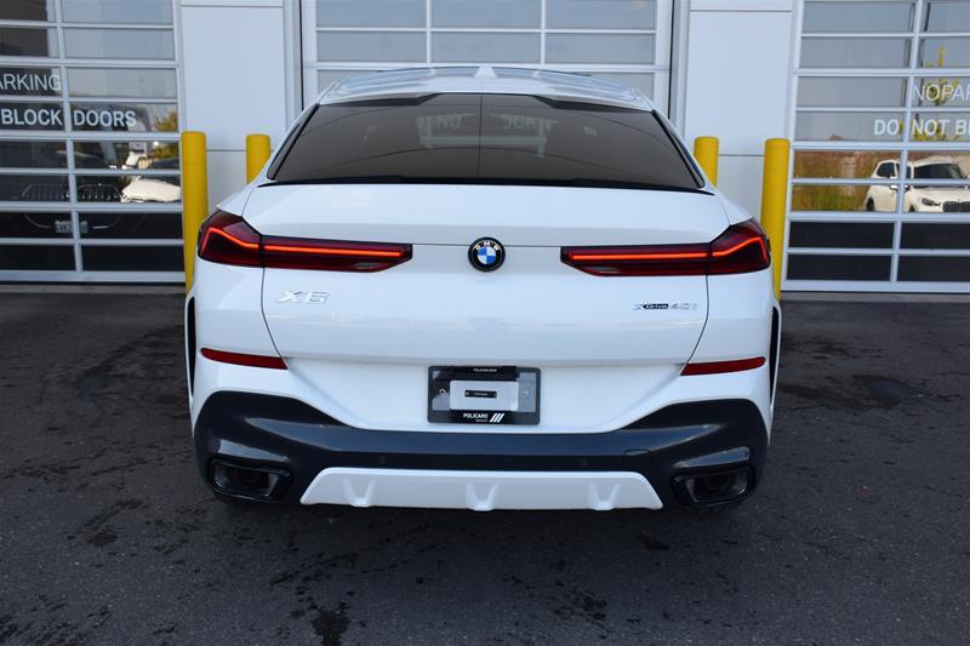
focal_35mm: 36
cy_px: 323
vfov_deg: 36.9
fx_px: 970
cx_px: 485
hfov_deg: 53.1
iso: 400
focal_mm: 24
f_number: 10
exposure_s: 1/200
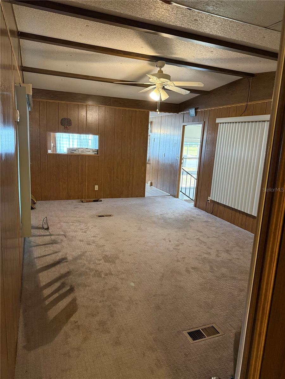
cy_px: 190
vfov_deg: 71.6
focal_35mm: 24
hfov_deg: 56.8
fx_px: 263
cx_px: 142
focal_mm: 6.76
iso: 500
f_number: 1.78
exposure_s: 1/60
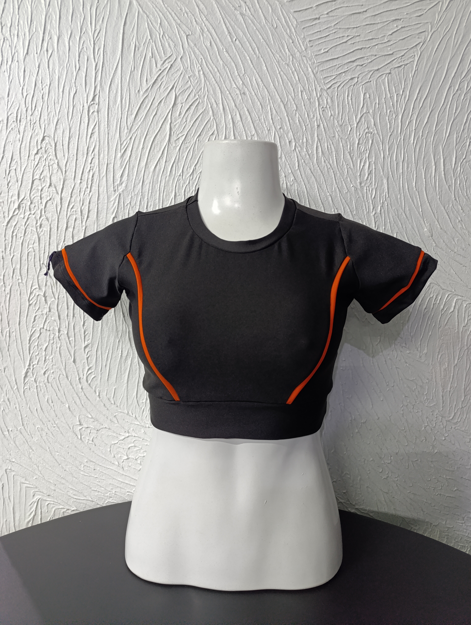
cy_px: 312
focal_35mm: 23
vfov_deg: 73.8
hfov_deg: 59.0
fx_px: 416
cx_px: 236
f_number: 1.6
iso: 1000
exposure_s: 1/40
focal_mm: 6.14
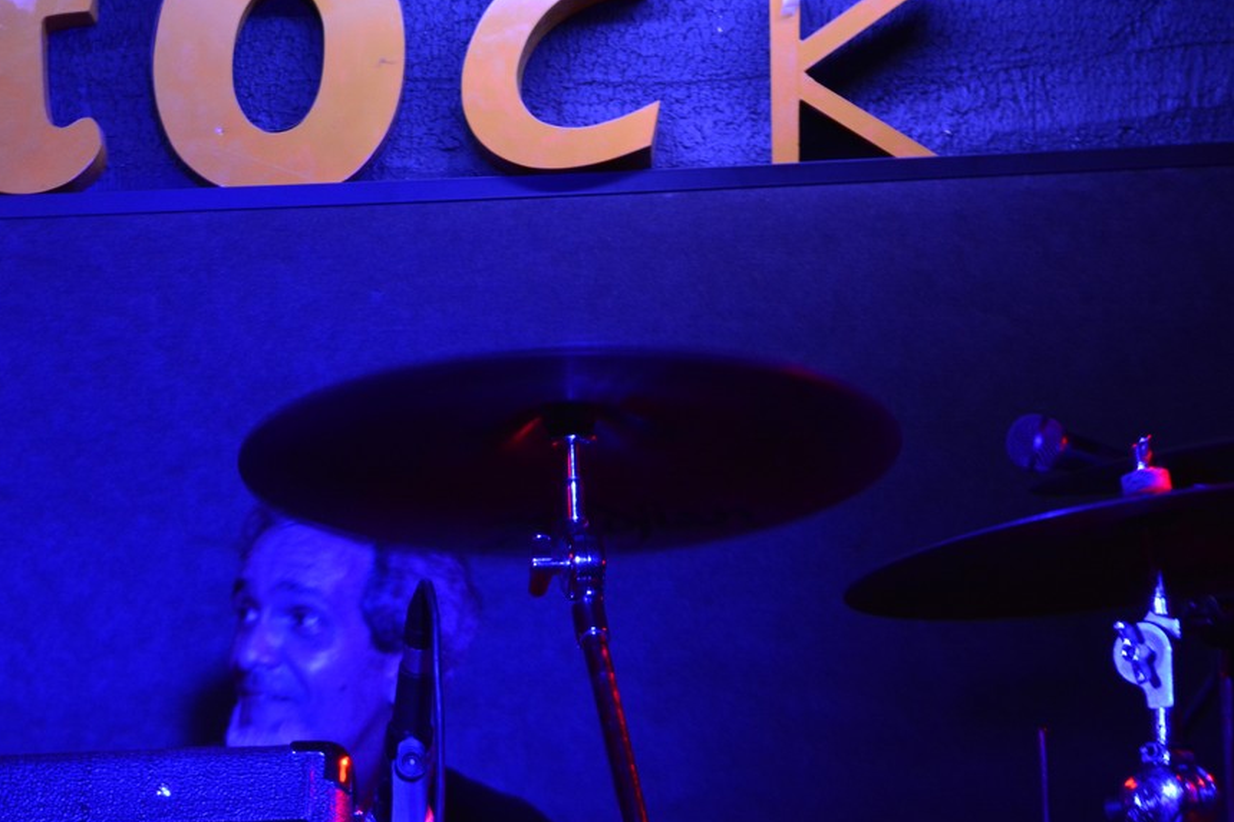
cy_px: 573
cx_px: 413
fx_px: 4206
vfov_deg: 11.1
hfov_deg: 16.7
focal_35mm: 123
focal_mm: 55
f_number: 5.6
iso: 1000
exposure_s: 1/20
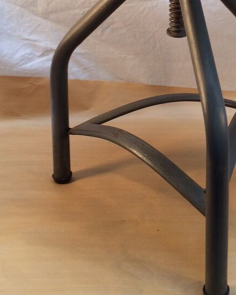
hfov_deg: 22.6
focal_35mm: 67
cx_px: 177
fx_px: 585
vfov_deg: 26.5
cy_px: -11
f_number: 2.2
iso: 32
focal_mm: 4.15
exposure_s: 1/50
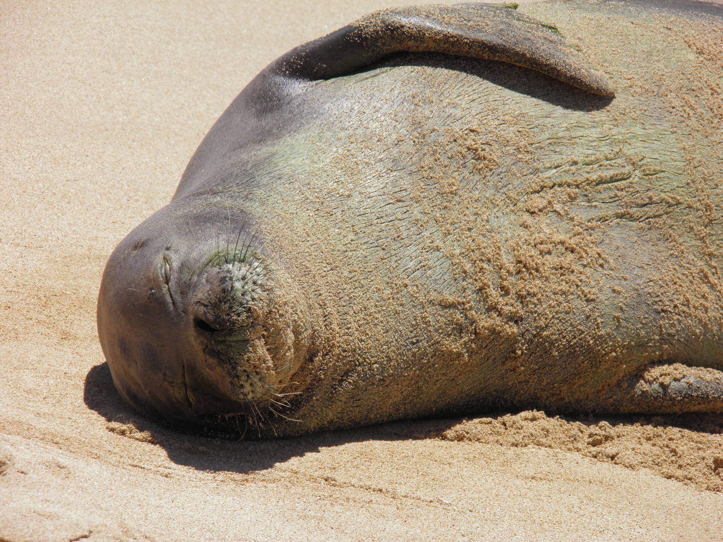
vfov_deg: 4.0
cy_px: 271
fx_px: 7728
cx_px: 362
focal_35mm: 370
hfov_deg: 5.4
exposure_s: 1/500
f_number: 5.6
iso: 50
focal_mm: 66.5
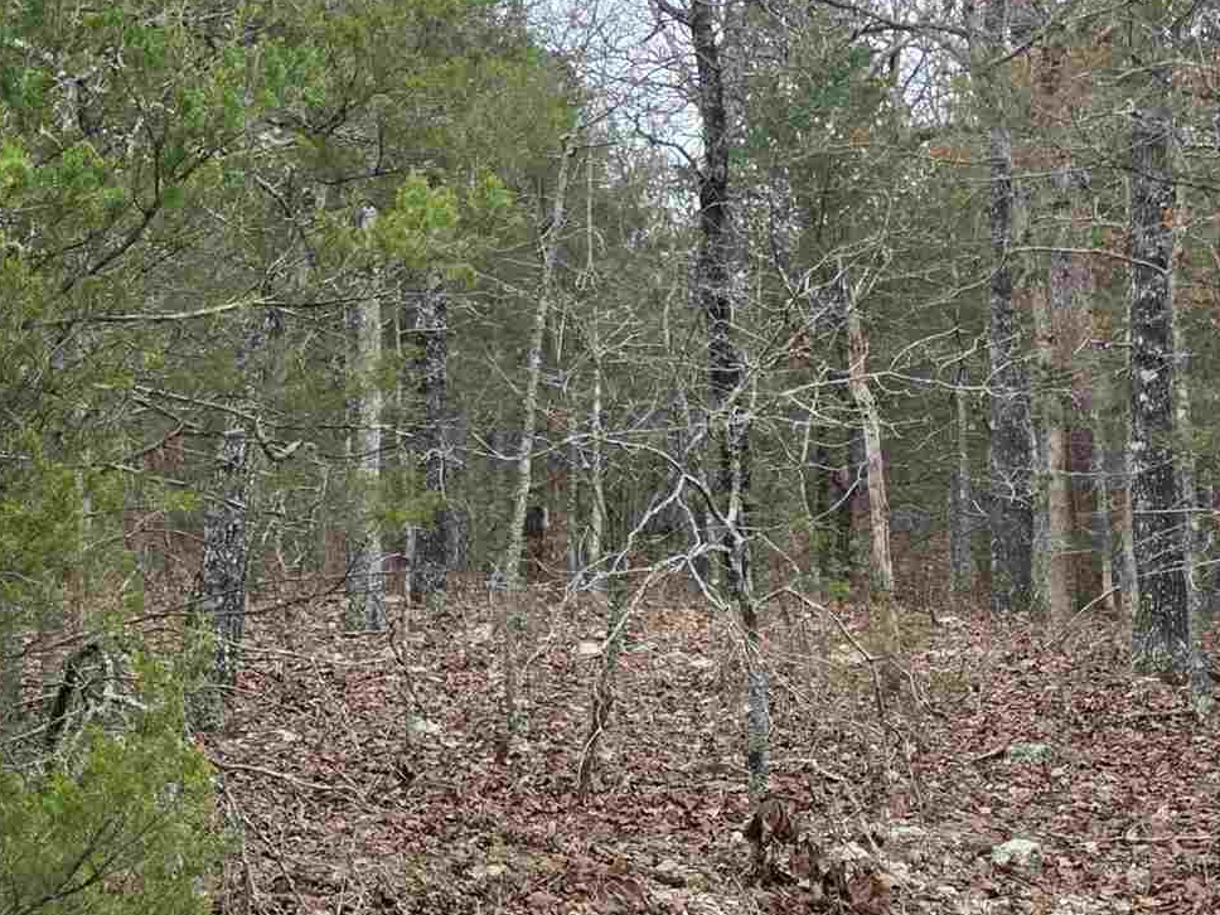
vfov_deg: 20.1
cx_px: -78
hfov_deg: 25.0
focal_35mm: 73
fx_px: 2573
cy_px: 631
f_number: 1.7
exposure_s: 1/180
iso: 80
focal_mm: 6.3
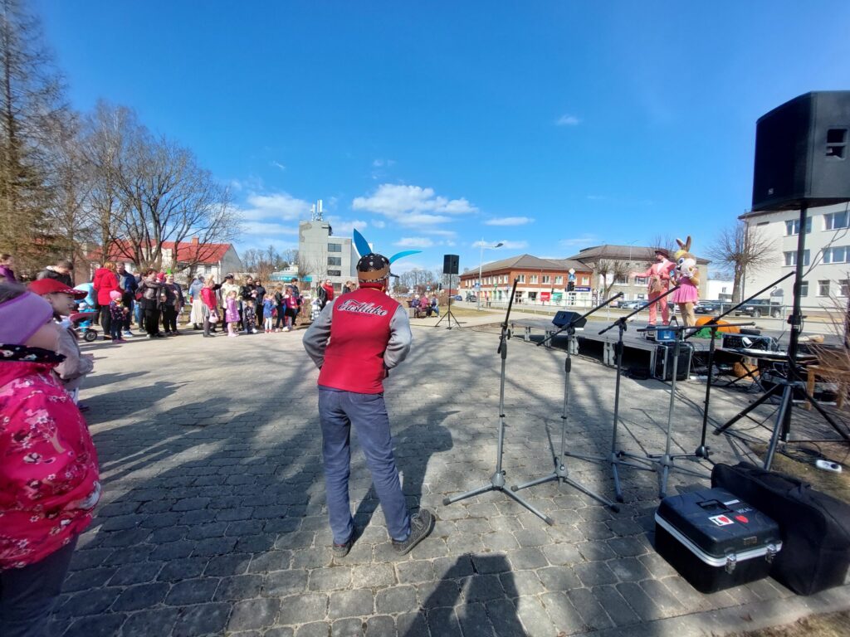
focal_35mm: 13
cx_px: 425
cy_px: 318
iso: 50
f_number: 2.2
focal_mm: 1.74
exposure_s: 1/1412
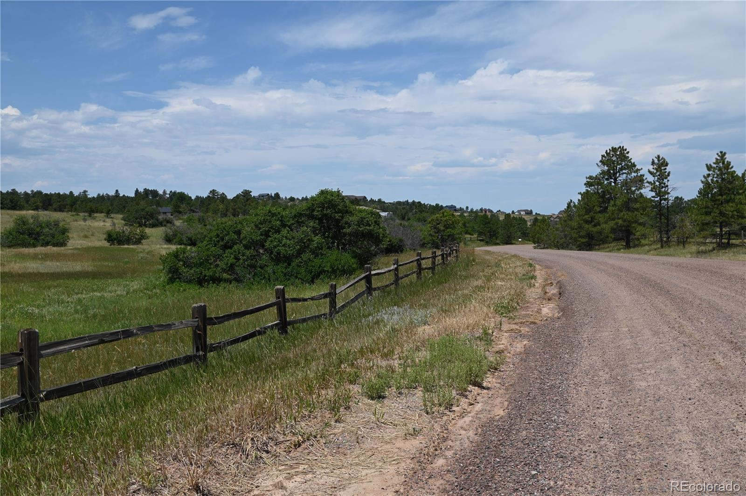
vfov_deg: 35.0
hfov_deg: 50.7
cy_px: 248
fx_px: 787
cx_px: 373
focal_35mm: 38
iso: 100
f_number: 8
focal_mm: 38
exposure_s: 1/500
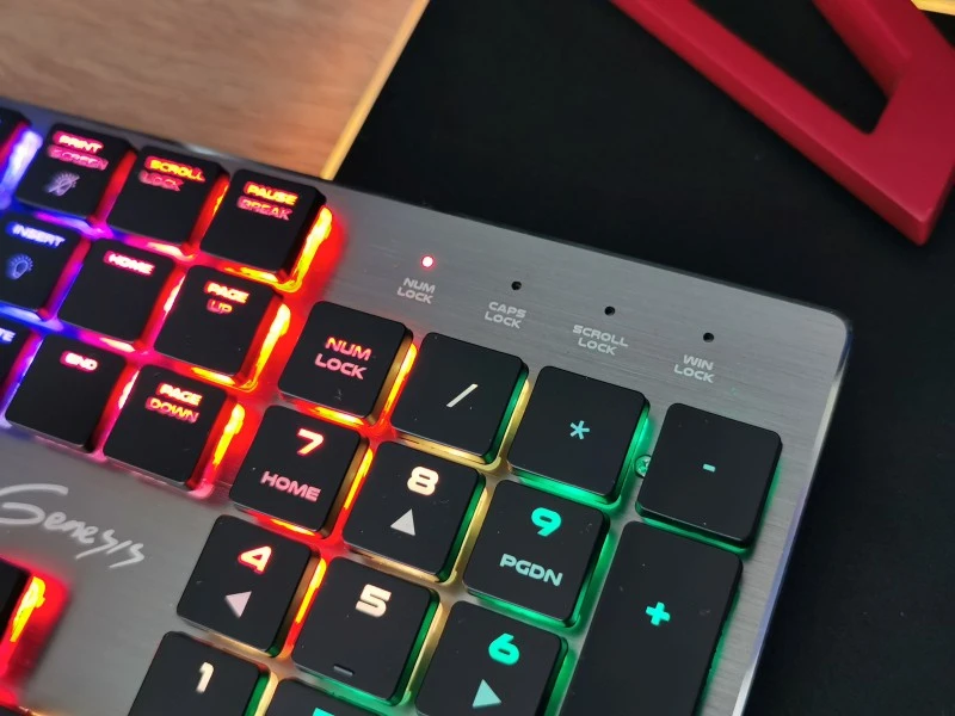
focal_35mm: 41
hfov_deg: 45.8
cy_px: 358
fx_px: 1131
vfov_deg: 35.1
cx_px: 478
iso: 250
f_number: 1.6
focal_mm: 5.56
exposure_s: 1/50
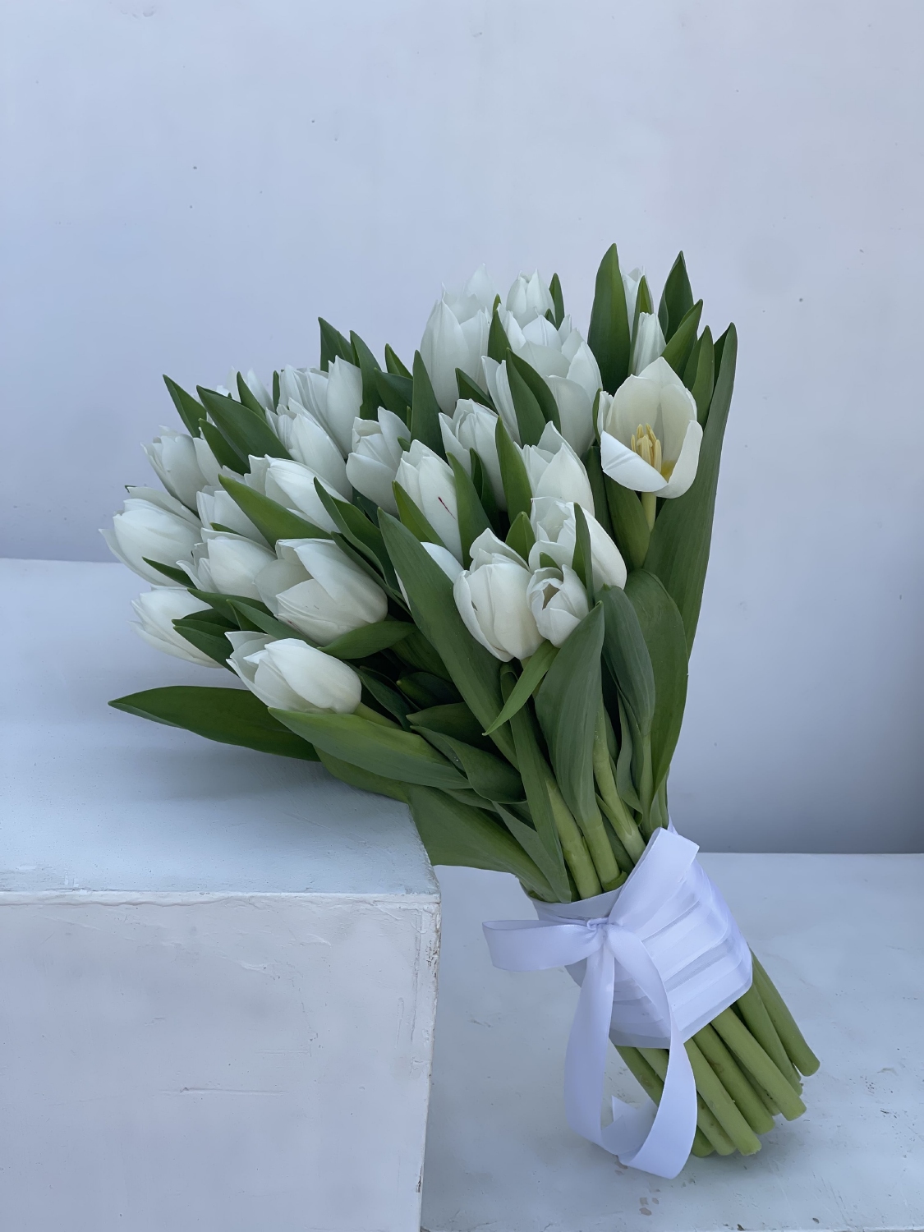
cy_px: 616
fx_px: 2278
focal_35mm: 64
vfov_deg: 30.3
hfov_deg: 22.9
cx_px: 462
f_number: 2.2
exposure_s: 1/518
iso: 20
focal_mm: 7.5
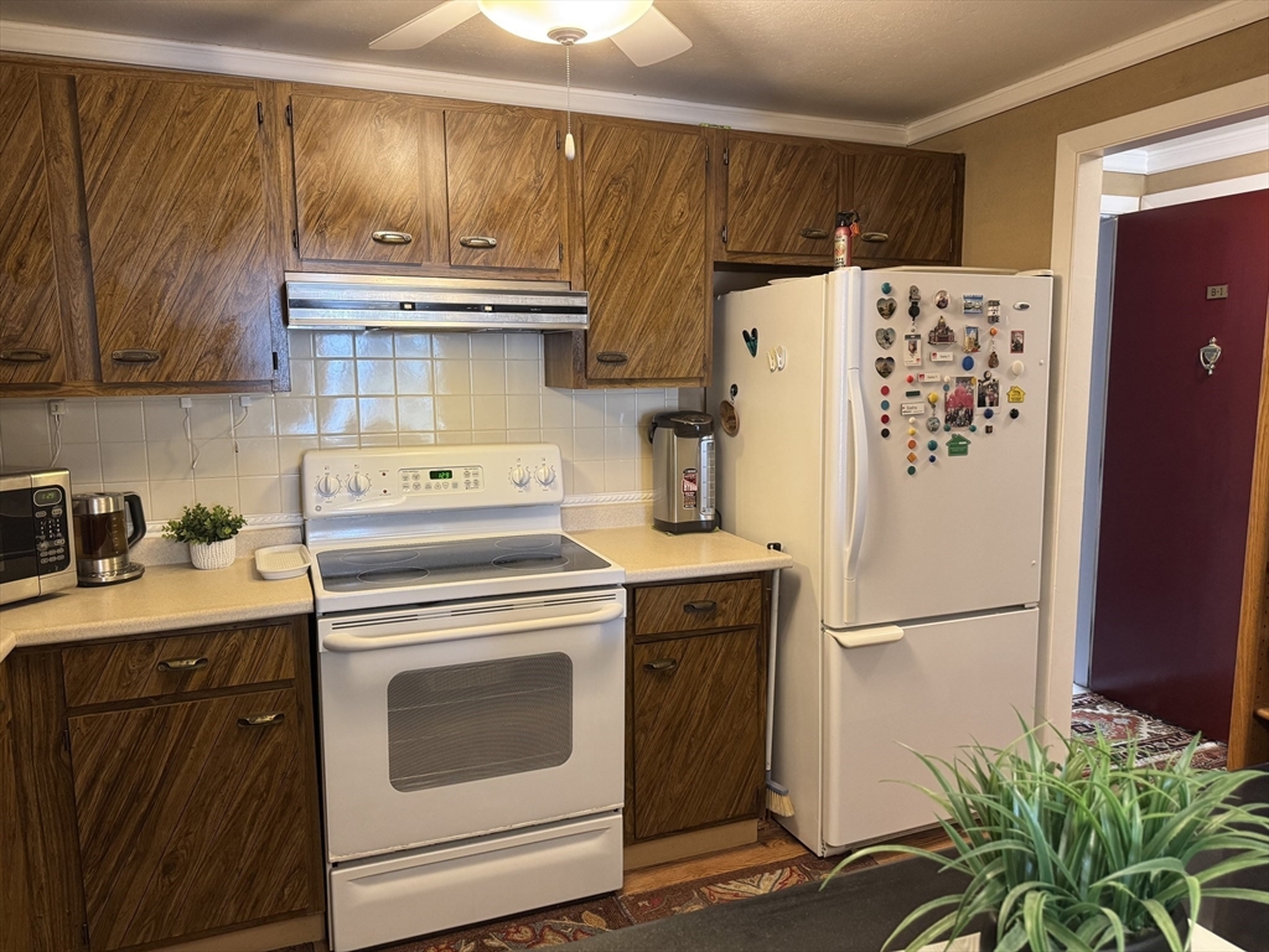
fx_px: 880
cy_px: 476
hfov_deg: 71.6
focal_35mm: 24
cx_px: 634
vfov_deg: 56.8
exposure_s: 1/60
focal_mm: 6.76
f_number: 1.78
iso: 250
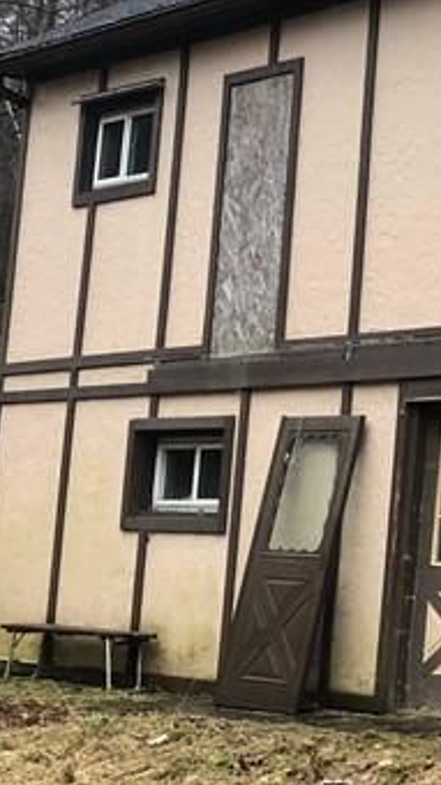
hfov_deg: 11.6
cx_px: 933
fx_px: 1914
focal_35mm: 92
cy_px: 346
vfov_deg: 23.2
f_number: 1.8
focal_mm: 4
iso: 40
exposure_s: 1/15
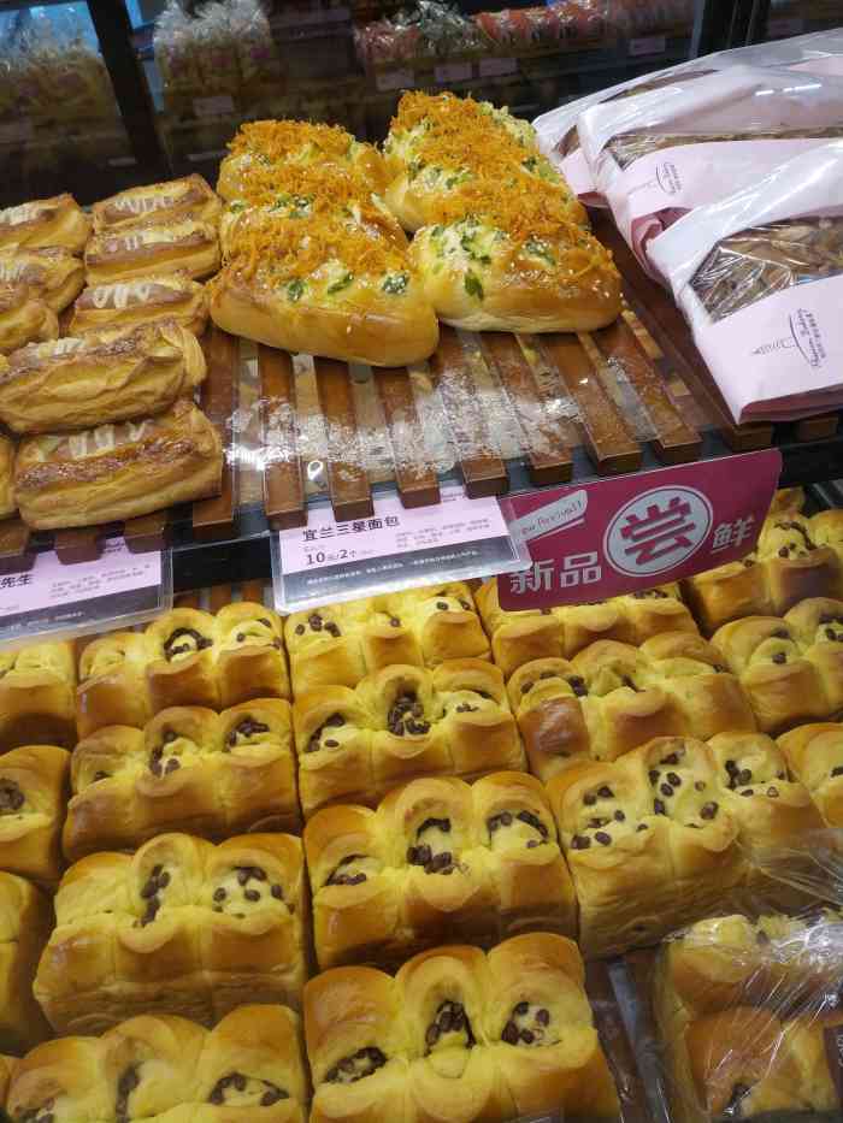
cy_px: 562
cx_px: 422
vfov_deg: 56.8
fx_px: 1039
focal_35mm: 32
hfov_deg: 44.2
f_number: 2
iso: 189
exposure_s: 1/100
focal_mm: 4.5
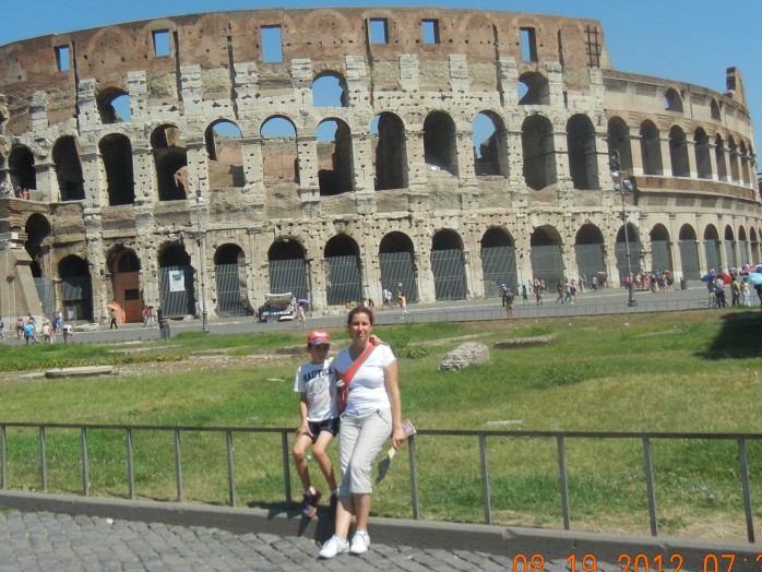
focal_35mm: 44
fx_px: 969
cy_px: 236
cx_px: 297
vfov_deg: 32.8
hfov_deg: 42.7
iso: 160
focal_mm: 5.4
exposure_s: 1/476
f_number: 7
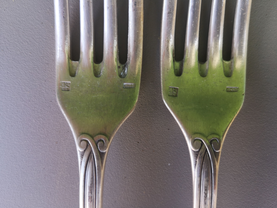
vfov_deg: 51.4
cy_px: 104
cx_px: 138
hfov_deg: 65.3
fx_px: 216
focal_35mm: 27
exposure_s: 1/129
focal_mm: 3.95
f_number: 1.8
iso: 50
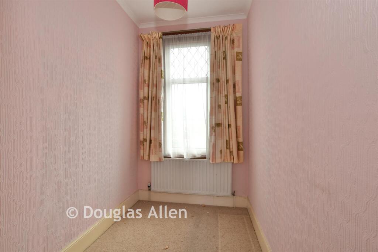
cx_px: 189
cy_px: 126
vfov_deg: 77.3
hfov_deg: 100.4
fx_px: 158
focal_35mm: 15
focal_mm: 10
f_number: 8
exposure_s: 1/4
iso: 125
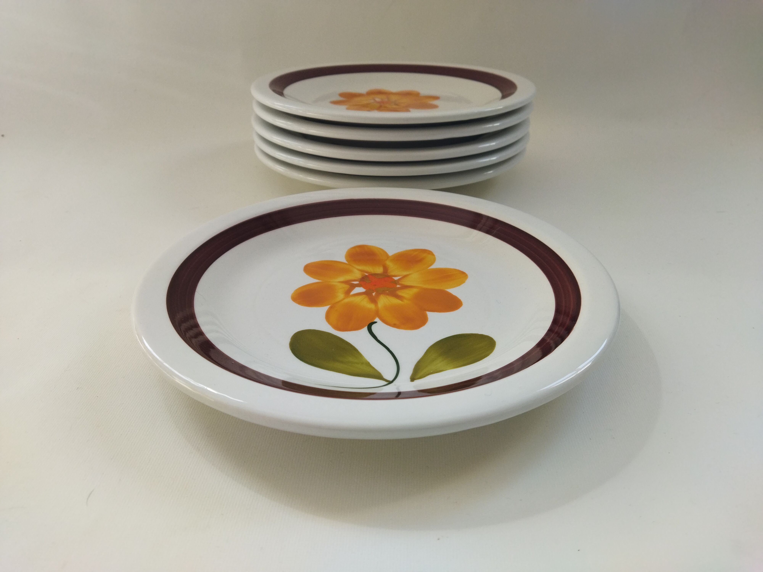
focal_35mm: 27
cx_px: 382
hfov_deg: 65.3
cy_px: 286
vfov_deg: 51.4
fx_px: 595
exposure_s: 1/151
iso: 100
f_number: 1.79
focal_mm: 4.71
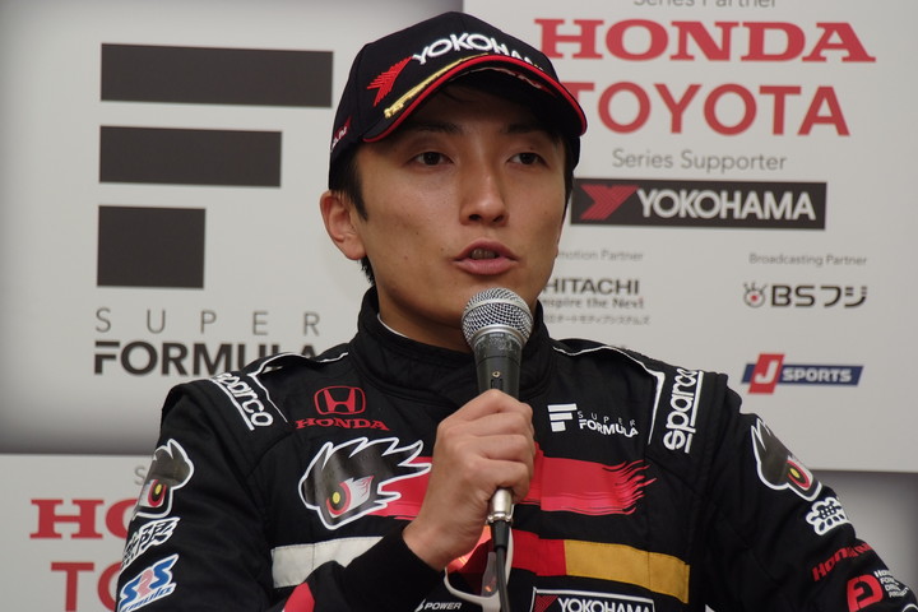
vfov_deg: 6.1
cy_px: 306
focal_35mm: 225
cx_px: 459
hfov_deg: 9.1
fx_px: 5737
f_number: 5.6
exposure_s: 1/125
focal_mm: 150
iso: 400
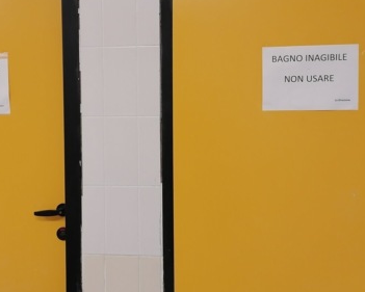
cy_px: 117
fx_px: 551
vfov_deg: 29.6
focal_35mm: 51
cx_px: 125
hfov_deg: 36.3
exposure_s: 1/50
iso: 400
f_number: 1.8
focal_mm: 5.3
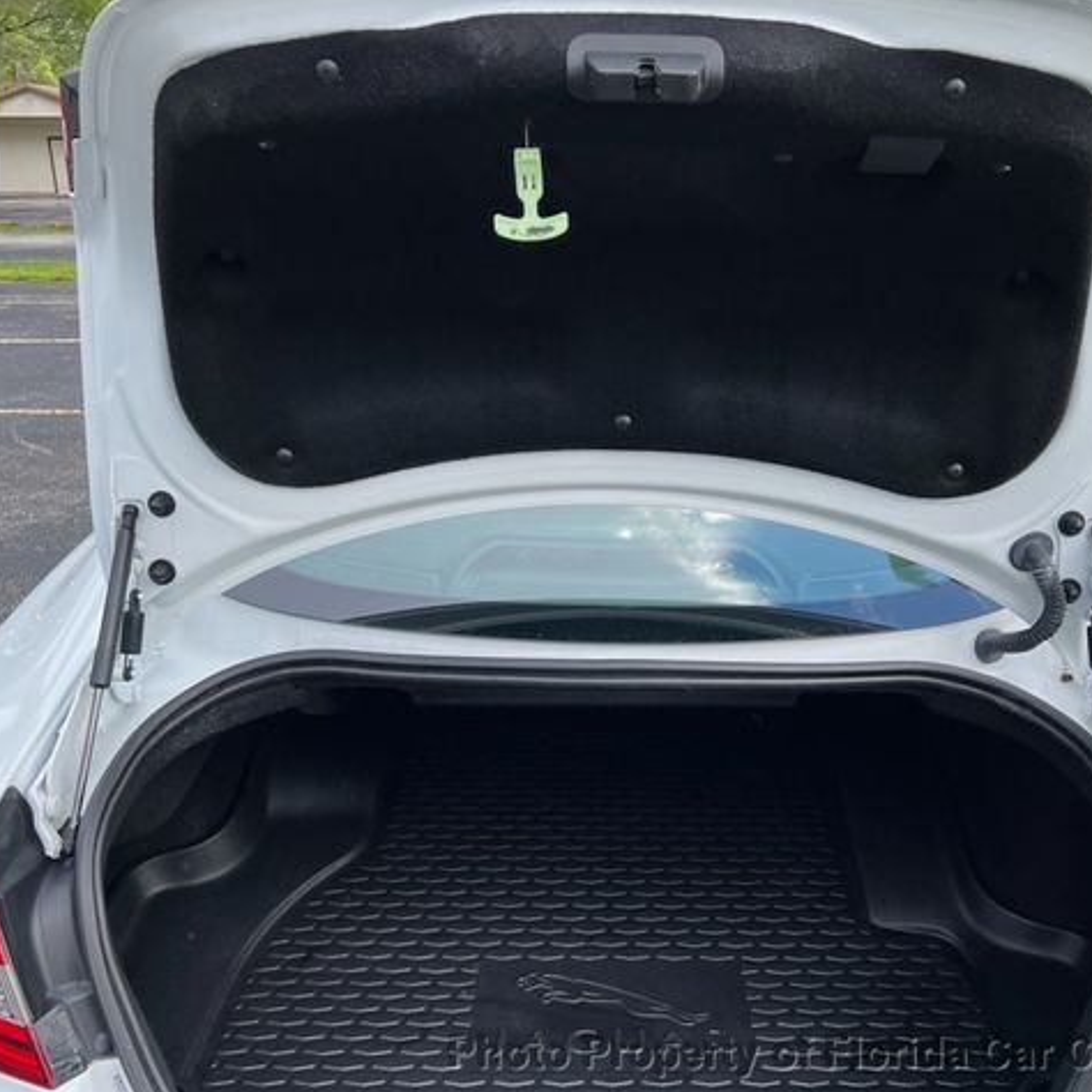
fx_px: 1106
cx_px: 608
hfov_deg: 52.4
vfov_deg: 52.5
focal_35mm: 31
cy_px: 548
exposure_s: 1/853
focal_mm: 5.7
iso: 50
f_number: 1.5
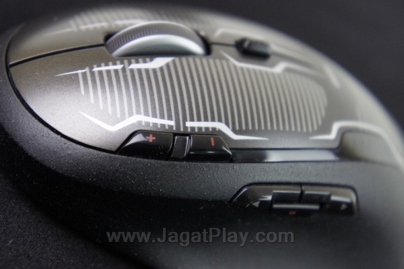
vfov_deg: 16.5
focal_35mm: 82
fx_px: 925
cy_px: 134
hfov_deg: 24.6
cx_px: 202
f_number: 5.6
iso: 1600
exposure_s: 1/40
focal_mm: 55
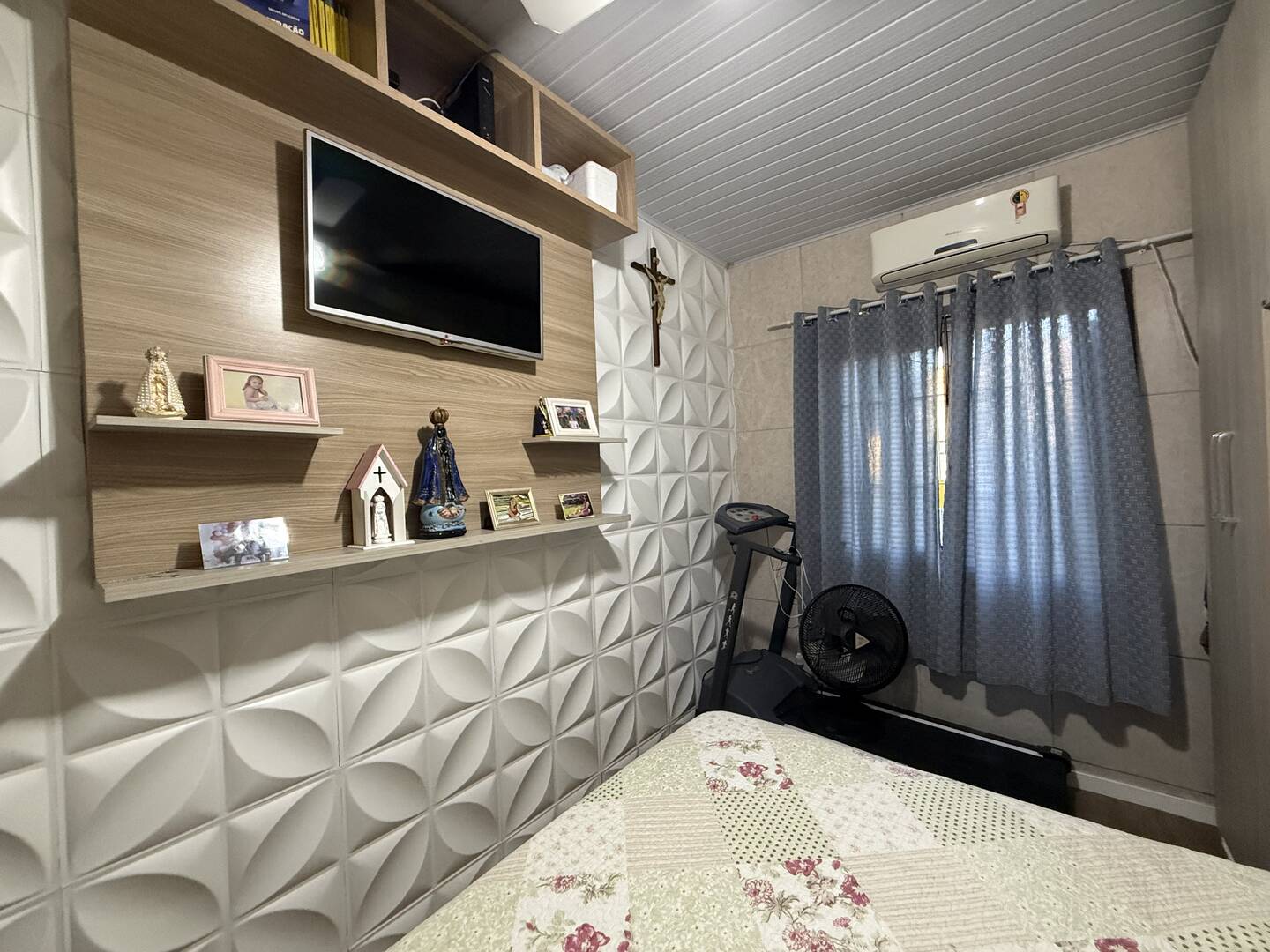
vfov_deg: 85.7
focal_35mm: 14
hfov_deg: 102.1
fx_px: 514
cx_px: 635
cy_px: 476
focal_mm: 2.22
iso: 500
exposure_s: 1/60
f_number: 2.2
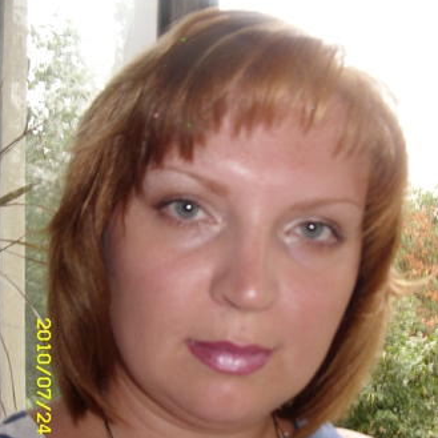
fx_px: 659
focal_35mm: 46
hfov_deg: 36.8
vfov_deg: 36.5
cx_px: 221
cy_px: 281
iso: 50
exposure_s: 1/30
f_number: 2.8
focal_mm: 6.3
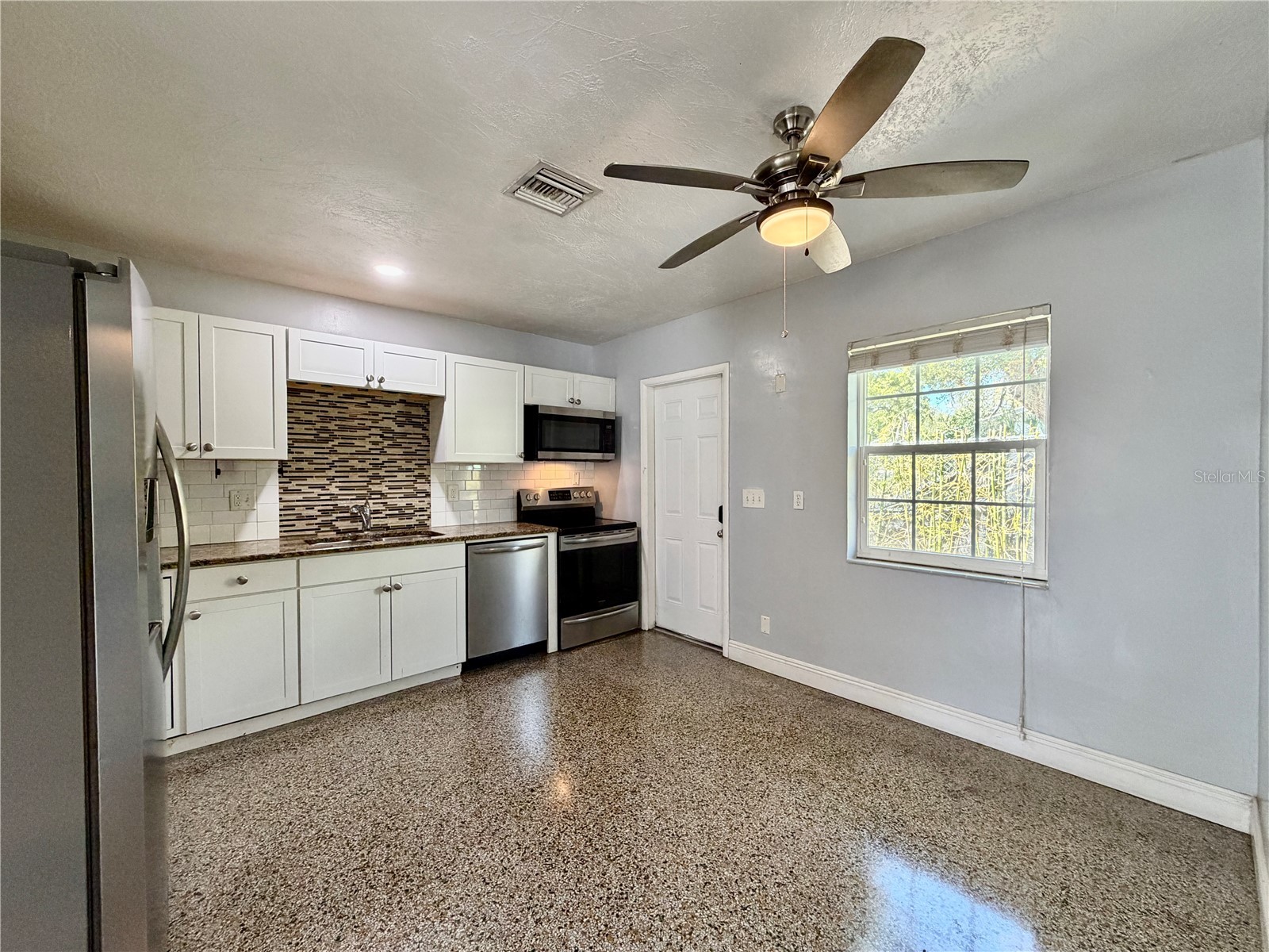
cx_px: 634
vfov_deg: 85.7
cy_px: 476
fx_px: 513
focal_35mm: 14
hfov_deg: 102.1
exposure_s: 1/60
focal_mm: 2.22
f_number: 2.2
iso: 250
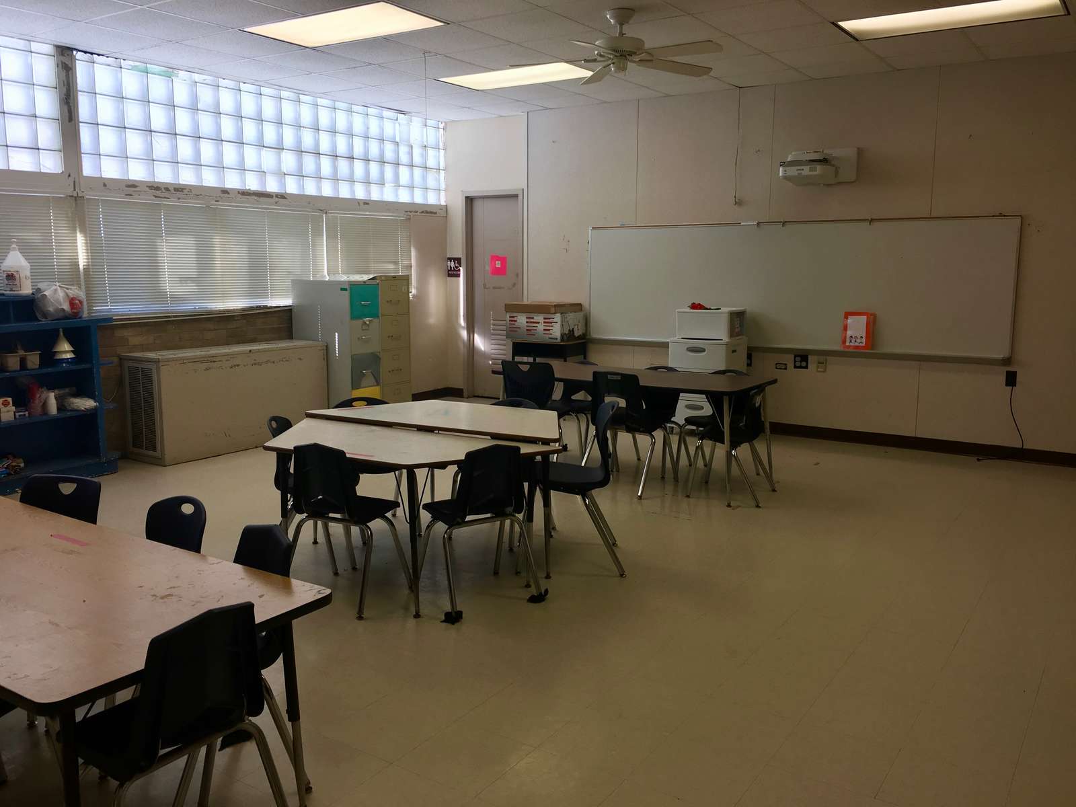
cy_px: 404
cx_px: 538
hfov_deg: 61.7
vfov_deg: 48.2
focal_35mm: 29
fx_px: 901
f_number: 2.2
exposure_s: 1/60
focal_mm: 4.15
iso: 25
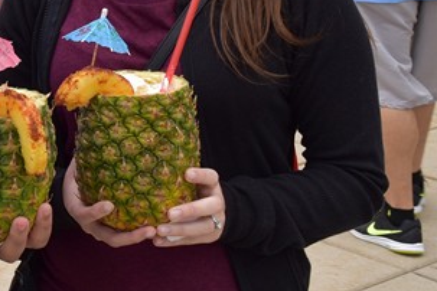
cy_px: -21
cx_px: -226
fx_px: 1080
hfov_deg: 19.7
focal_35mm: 89
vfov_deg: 15.0
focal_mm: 18
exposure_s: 1/250
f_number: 8
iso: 250
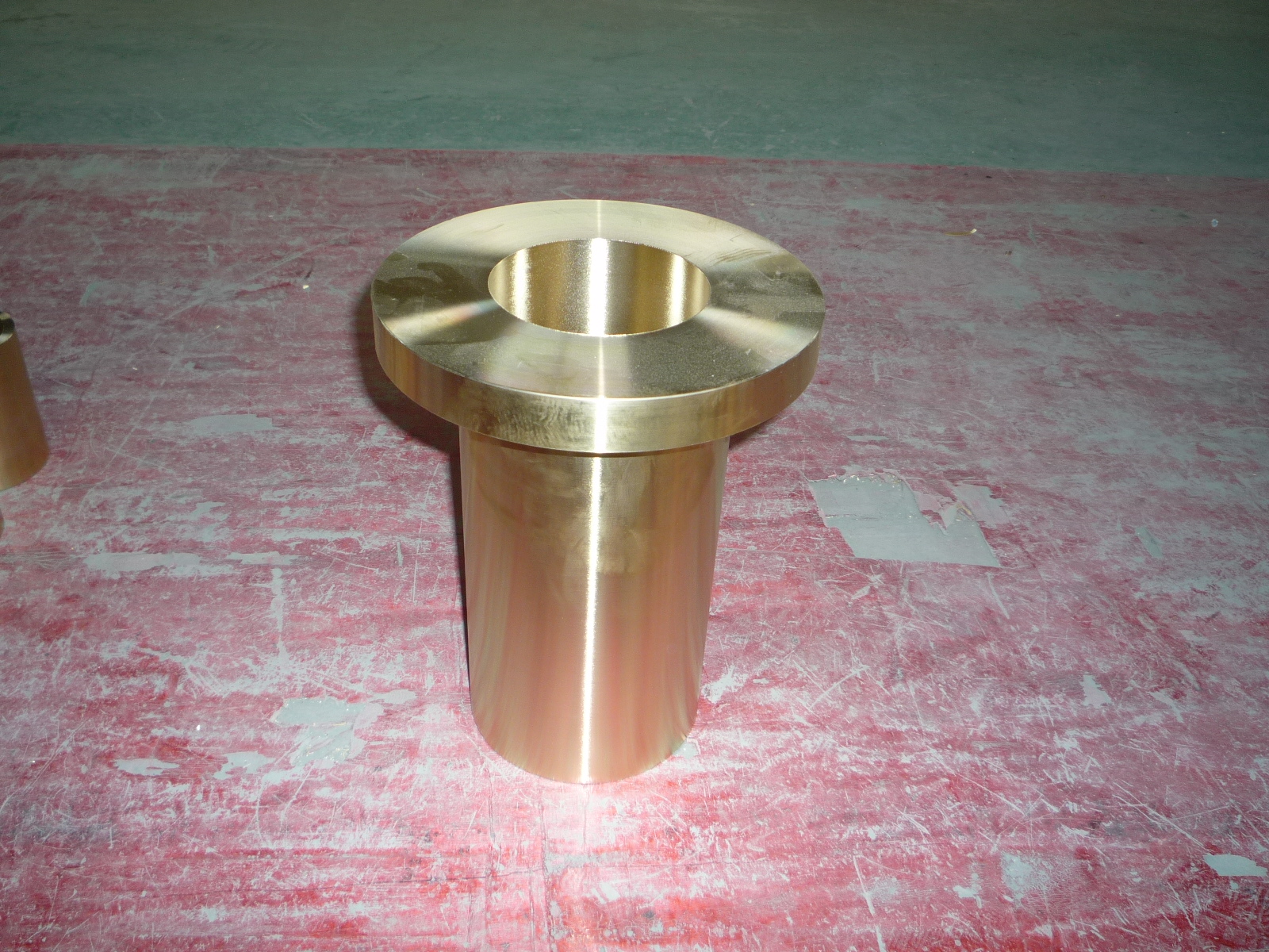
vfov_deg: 45.4
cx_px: 634
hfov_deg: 58.4
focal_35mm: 31
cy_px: 476
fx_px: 1136
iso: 100
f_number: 3.3
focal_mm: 5.2
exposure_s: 1/30
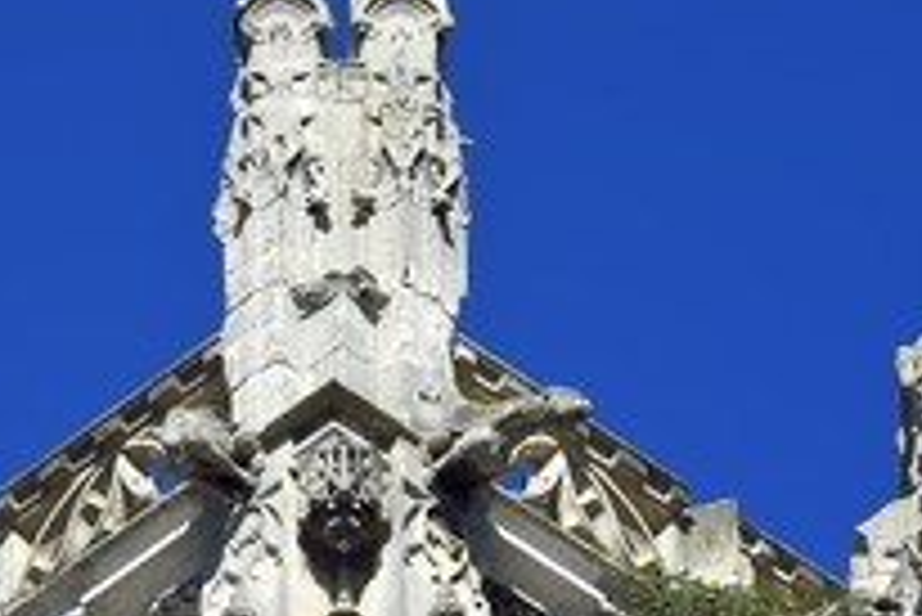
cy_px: 499
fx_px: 8662
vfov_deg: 4.1
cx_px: 288
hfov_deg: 6.1
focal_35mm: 338
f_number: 11
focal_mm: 165
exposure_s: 1/320
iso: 200
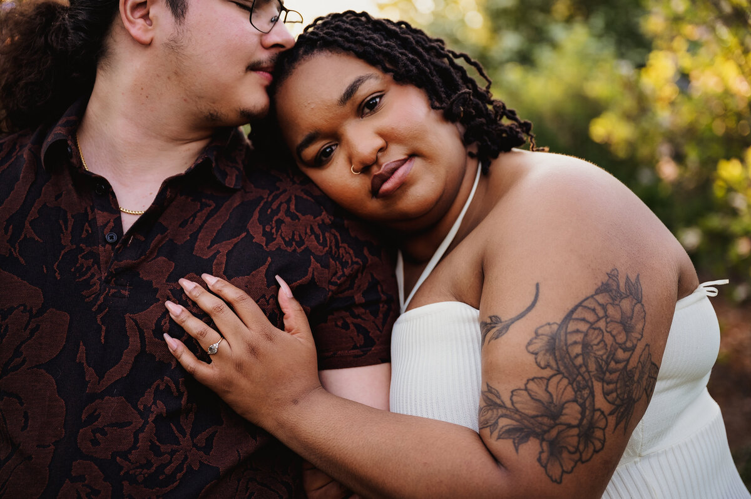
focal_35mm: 53
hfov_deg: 37.5
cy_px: 250
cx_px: 376
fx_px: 1105
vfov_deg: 25.5
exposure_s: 1/320
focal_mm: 53
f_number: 2.8
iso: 250
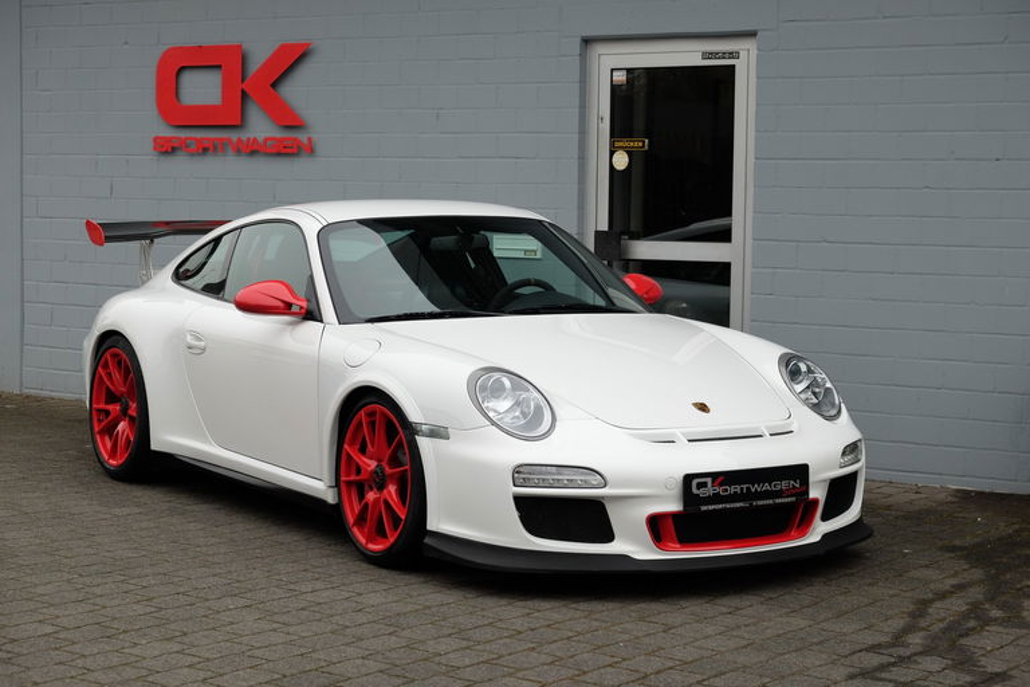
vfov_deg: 17.3
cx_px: 515
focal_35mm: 79
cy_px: 344
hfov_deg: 25.7
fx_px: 2260
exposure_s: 1/180
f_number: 5.6
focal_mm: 52.7
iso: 200
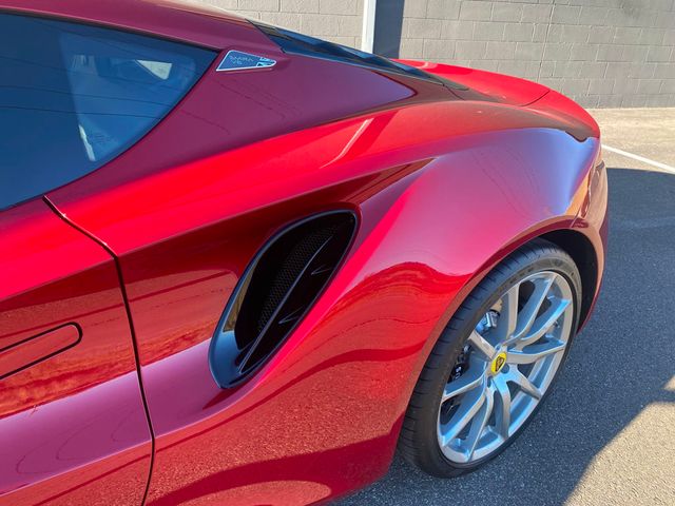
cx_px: 338
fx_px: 507
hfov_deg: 67.3
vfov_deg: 53.1
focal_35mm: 26
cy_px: 253
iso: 32
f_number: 1.8
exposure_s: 1/161
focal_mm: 4.25
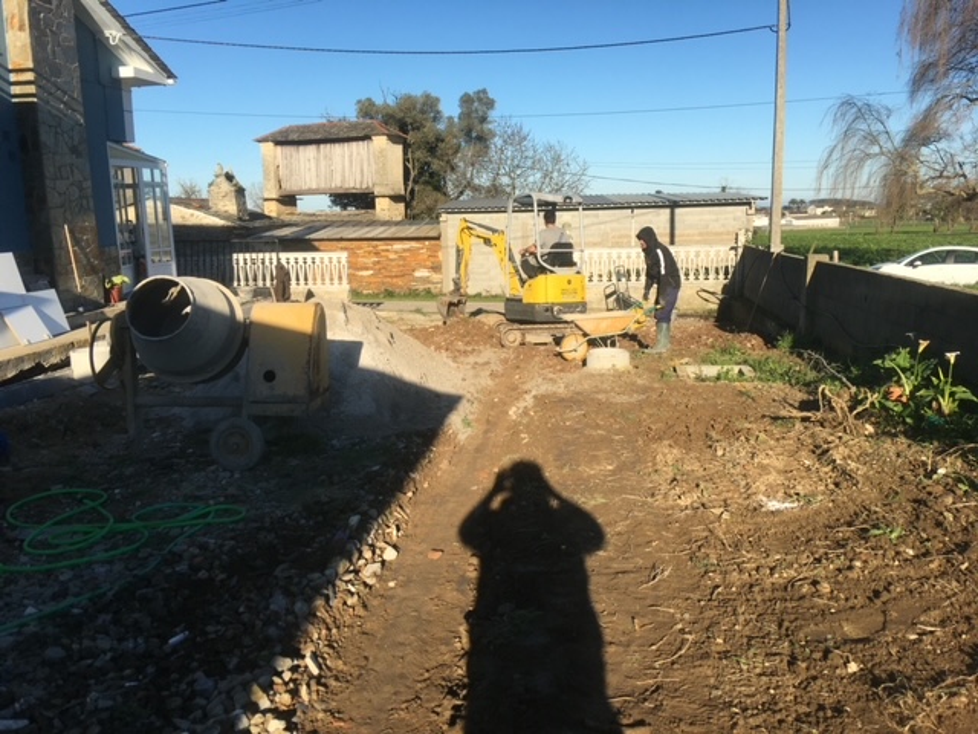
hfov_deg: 61.7
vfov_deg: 48.2
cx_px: 489
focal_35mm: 29
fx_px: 819
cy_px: 367
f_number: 2.2
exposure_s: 1/1538
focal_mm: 4.15
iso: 25
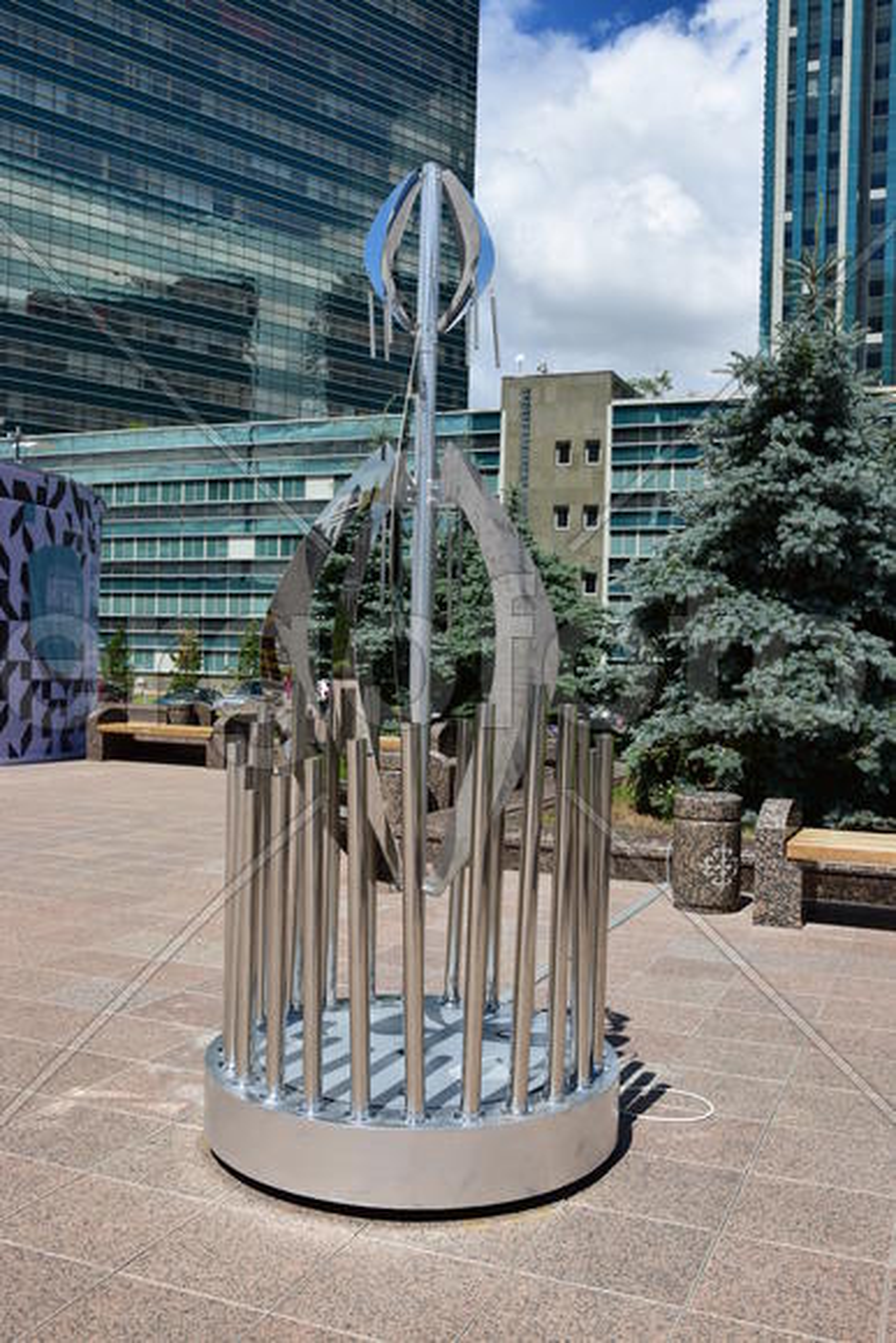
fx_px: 1231
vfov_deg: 57.2
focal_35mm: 33
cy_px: 672
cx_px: 448
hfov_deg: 40.0
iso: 100
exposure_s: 1/250
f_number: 9
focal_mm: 22
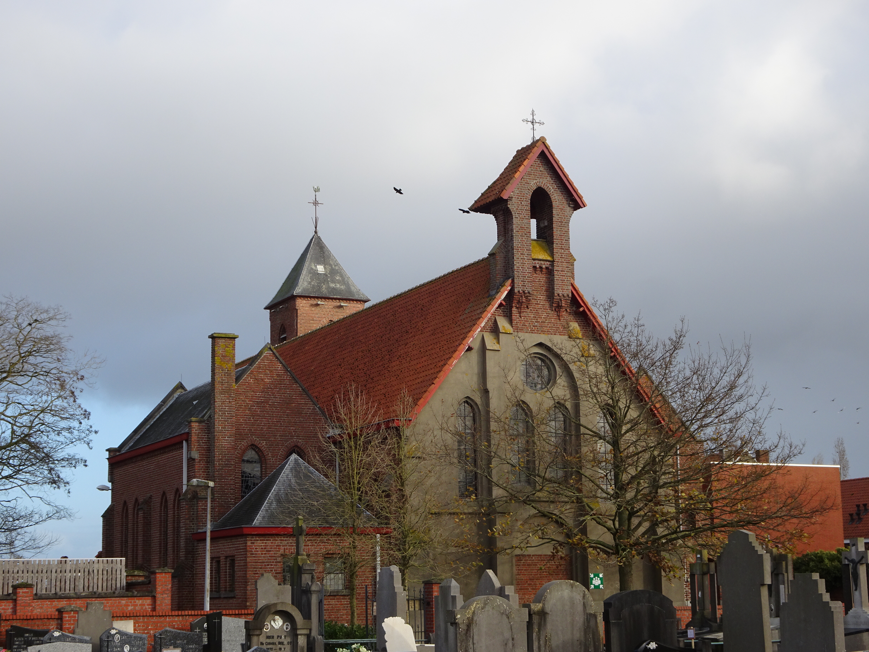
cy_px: 326
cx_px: 434
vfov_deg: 25.2
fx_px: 1456
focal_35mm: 58
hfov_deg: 33.2
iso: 80
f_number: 4.5
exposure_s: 1/250
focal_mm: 9.87
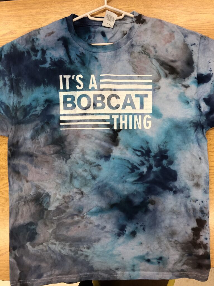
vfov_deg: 63.4
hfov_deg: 49.7
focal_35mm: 28
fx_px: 231
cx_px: 107
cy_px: 143
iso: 32
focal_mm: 3.99
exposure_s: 1/27
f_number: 1.8
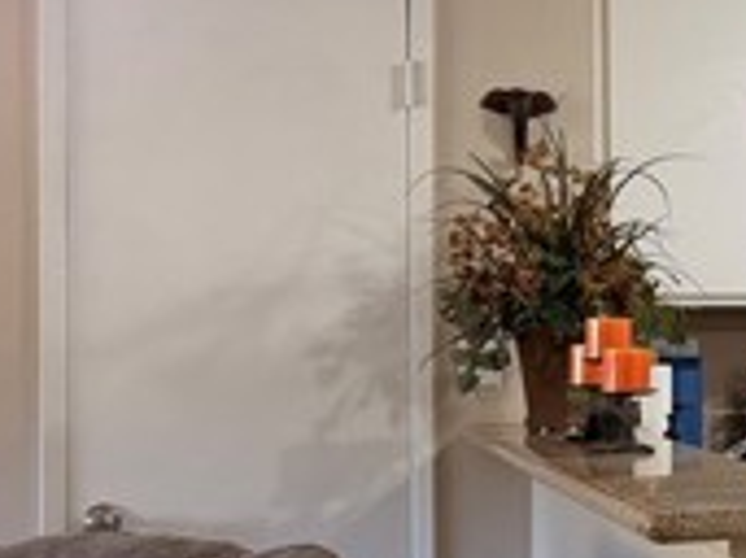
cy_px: 310
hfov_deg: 18.4
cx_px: 1230
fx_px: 1938
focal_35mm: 90
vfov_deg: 16.4
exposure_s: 1/60
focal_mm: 6.76
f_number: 1.78
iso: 250
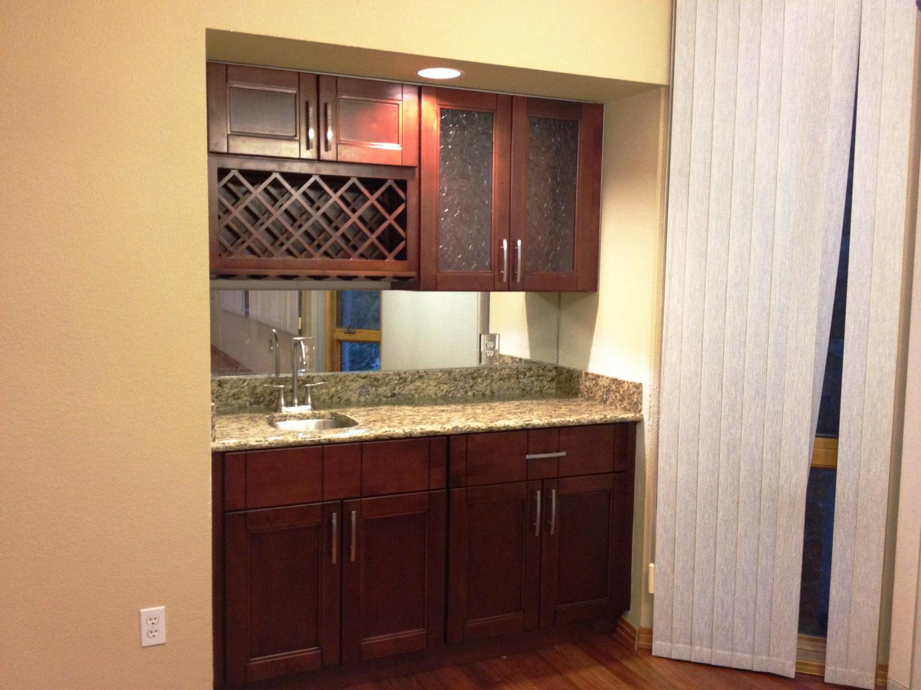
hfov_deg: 52.6
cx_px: 460
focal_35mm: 35
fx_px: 931
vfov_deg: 40.7
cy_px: 345
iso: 320
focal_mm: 4.28
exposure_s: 1/20
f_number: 2.4
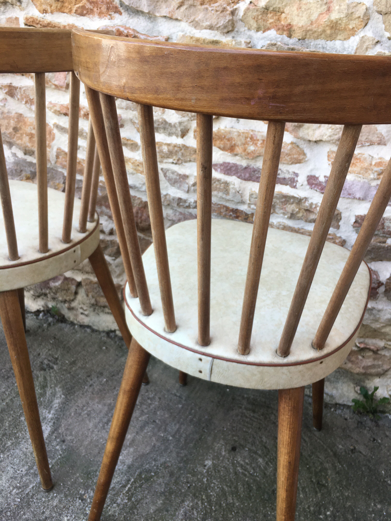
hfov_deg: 48.2
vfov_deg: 61.7
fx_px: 437
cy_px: 260
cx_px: 196
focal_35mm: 29
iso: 32
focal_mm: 4.15
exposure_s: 1/100
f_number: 2.2
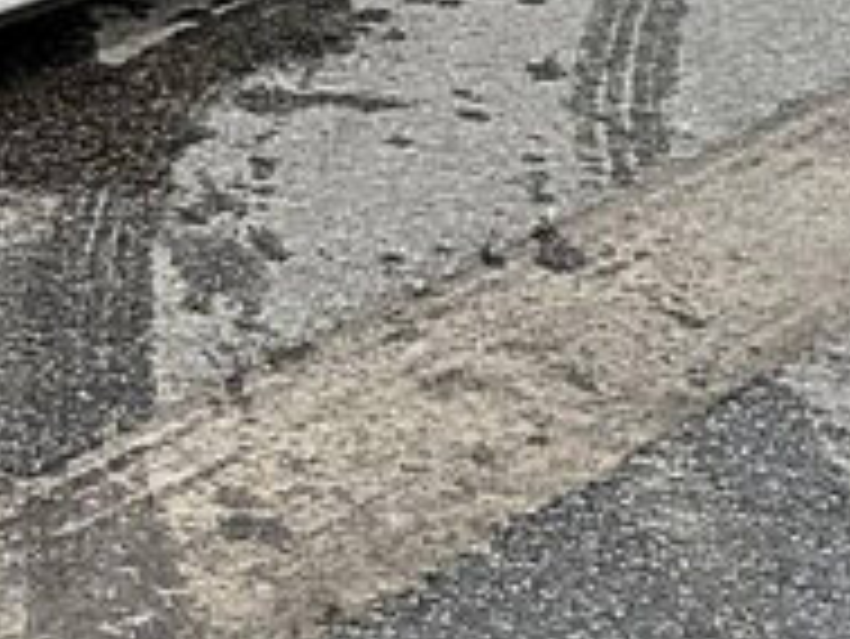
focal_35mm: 106
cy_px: -171
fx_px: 2604
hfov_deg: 17.0
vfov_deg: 13.5
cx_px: -373
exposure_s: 1/269
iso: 102
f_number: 1.8
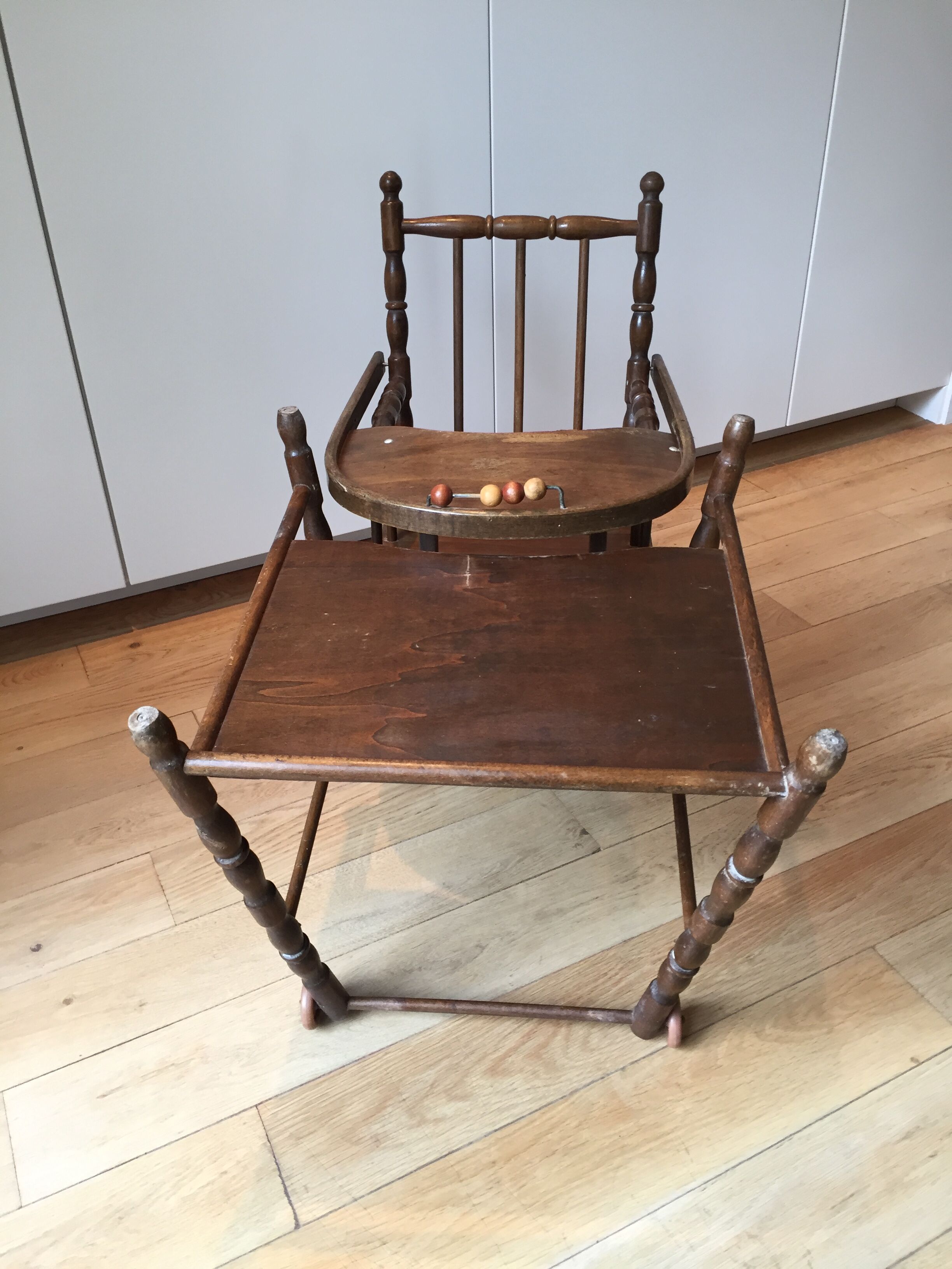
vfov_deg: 61.7
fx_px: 1063
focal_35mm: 29
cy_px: 634
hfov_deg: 48.2
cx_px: 476
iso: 50
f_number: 2.2
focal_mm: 4.15
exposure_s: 1/33
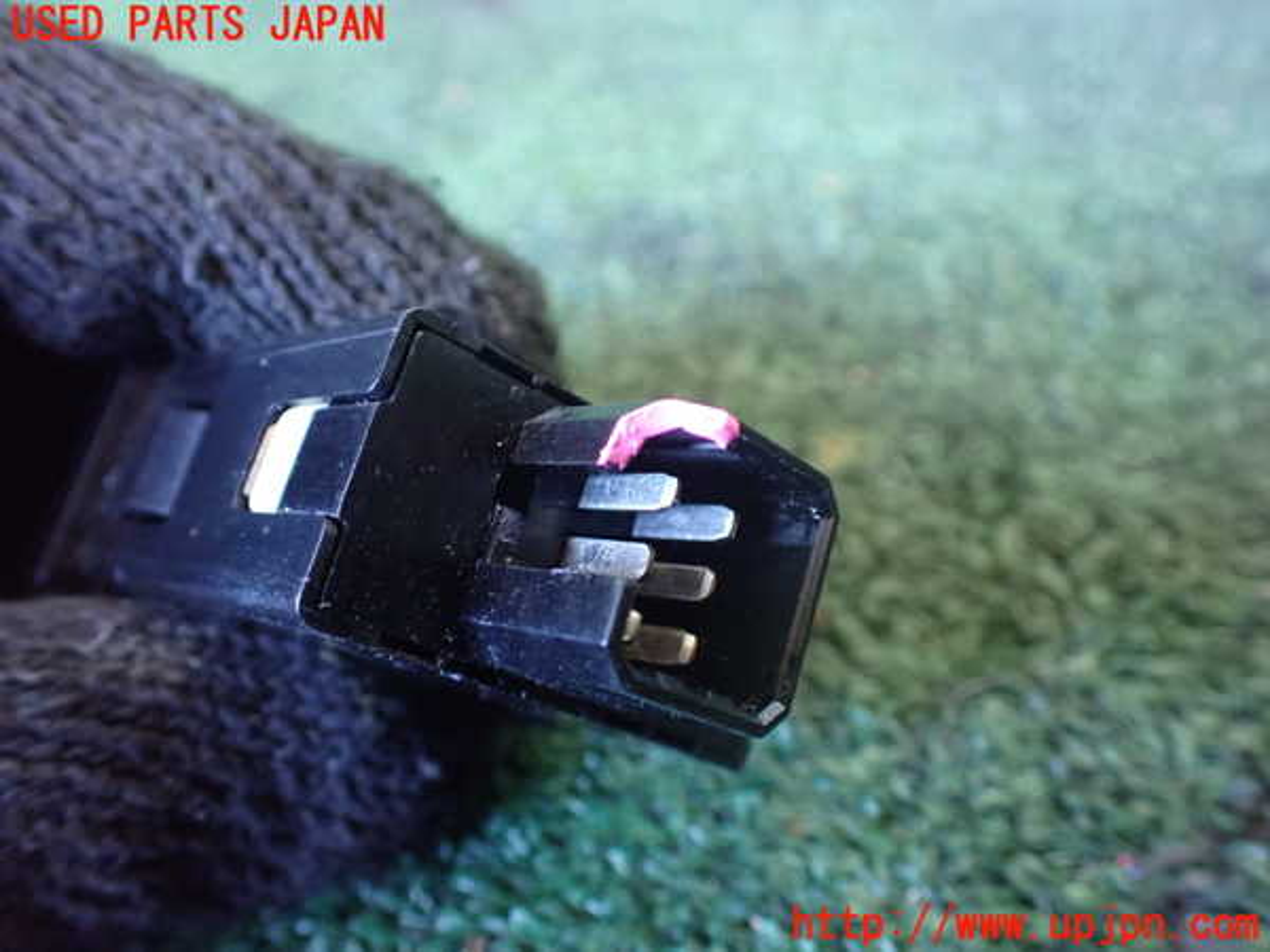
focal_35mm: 30
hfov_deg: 60.0
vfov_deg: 46.8
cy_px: 476
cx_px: 635
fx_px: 1101
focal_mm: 5.4
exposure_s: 1/30
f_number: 2.3
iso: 1250
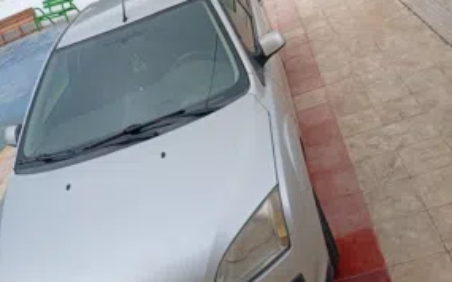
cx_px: 227
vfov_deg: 31.0
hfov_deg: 49.3
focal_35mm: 40
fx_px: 493
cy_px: 46
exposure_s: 1/230
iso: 50
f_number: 1.8
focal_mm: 3.98
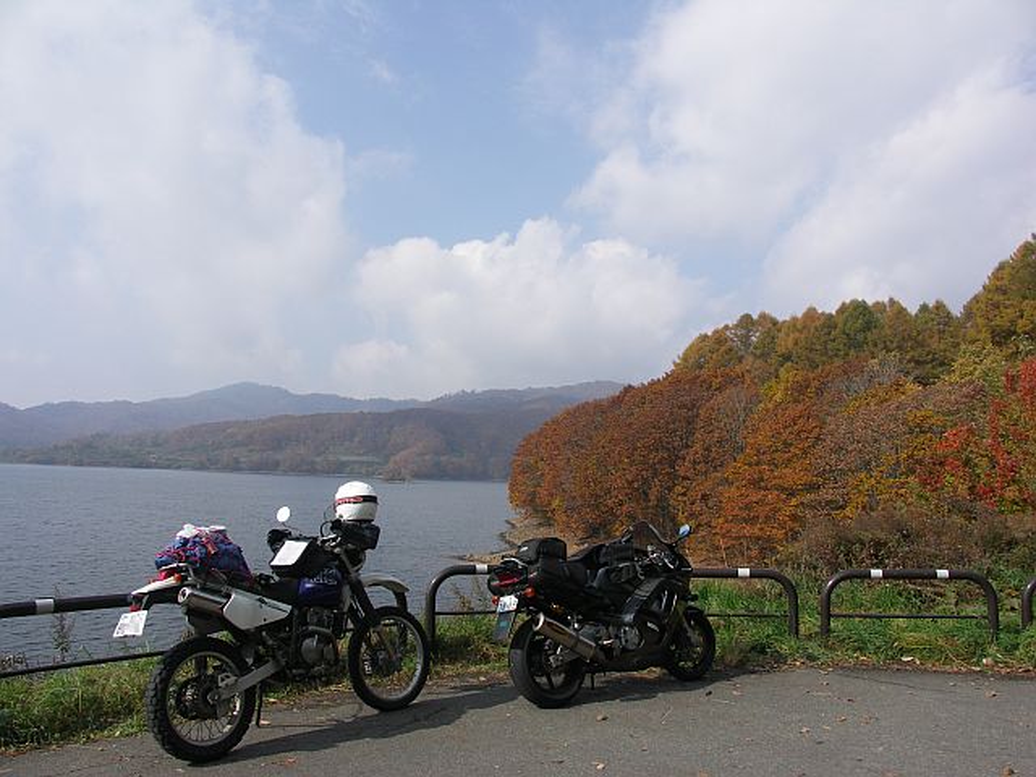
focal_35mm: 28
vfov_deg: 49.7
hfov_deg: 63.4
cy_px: 388
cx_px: 518
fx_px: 838
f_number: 5.6
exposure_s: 1/320
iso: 50
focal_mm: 7.2
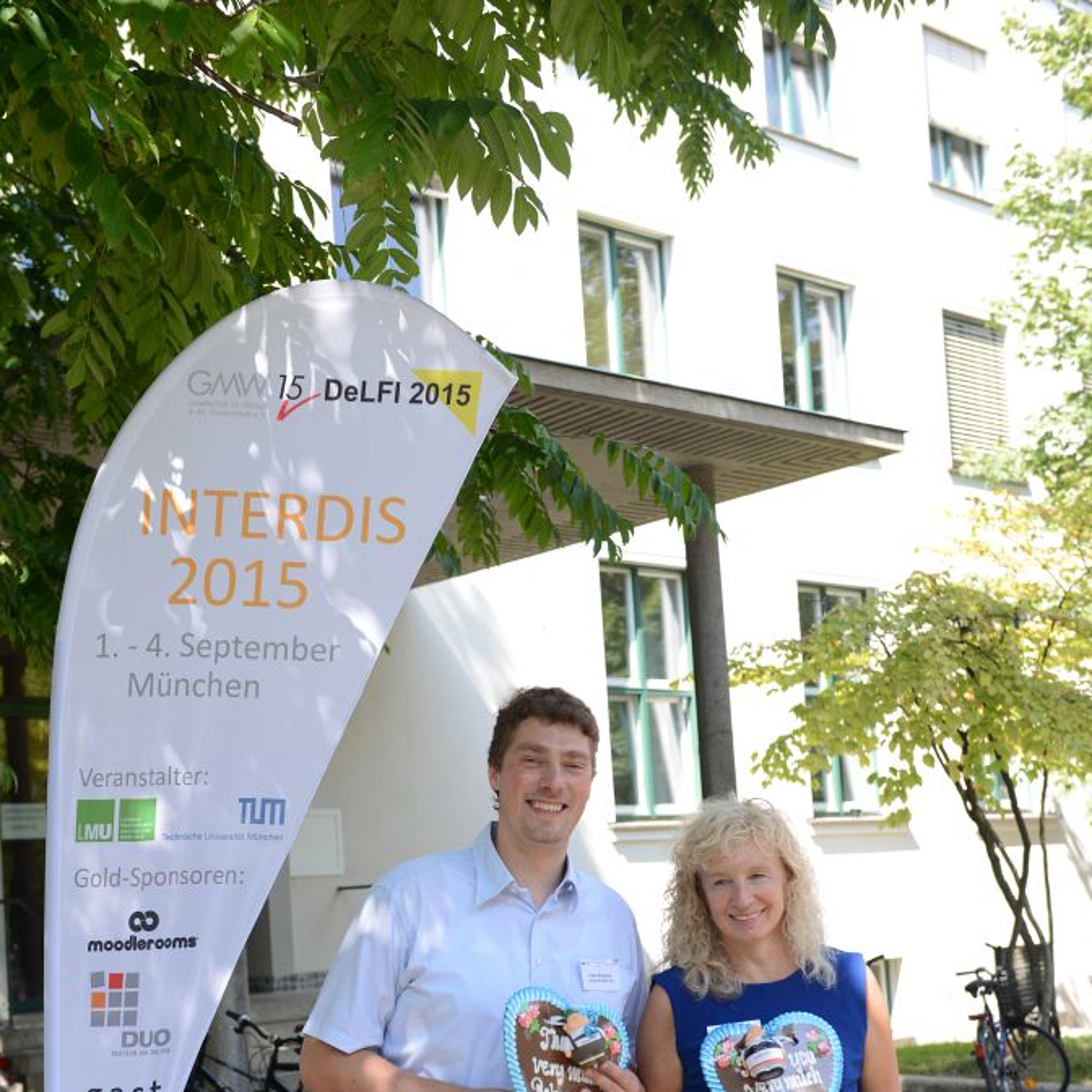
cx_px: 548
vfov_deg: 29.7
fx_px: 2034
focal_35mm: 57
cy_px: 788
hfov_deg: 30.0
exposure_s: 1/320
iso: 200
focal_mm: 44
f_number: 4
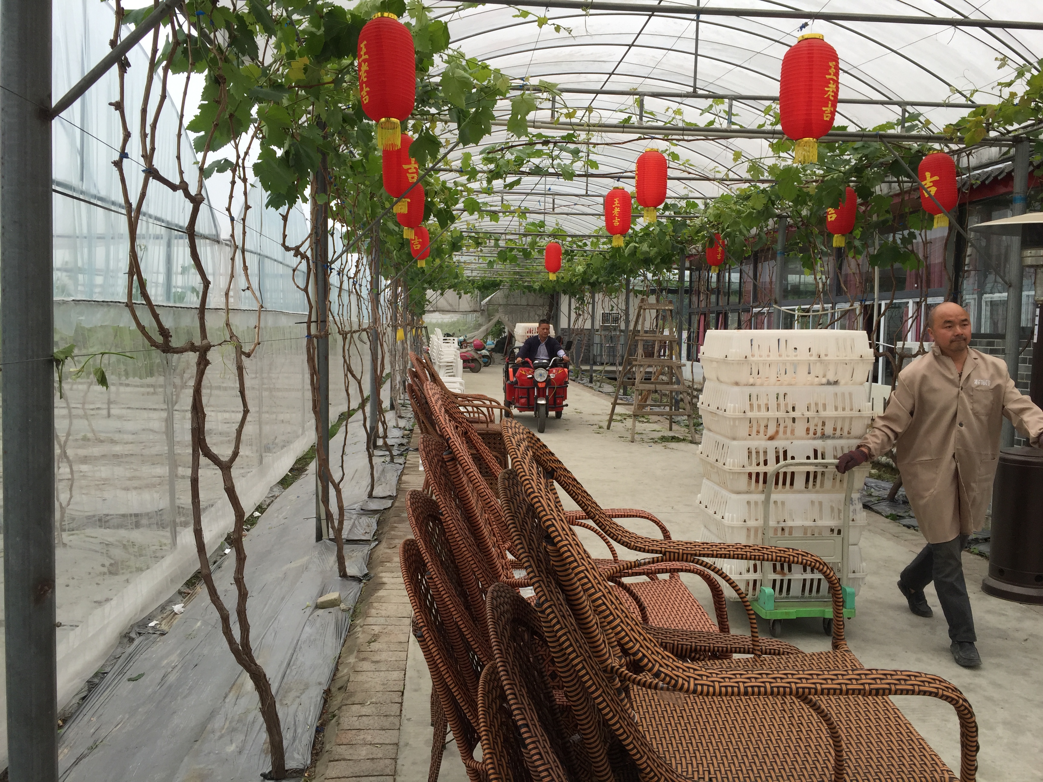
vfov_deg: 48.2
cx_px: 522
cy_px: 391
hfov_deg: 61.7
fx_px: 874
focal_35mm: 29
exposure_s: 1/879
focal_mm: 4.15
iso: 32
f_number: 2.2
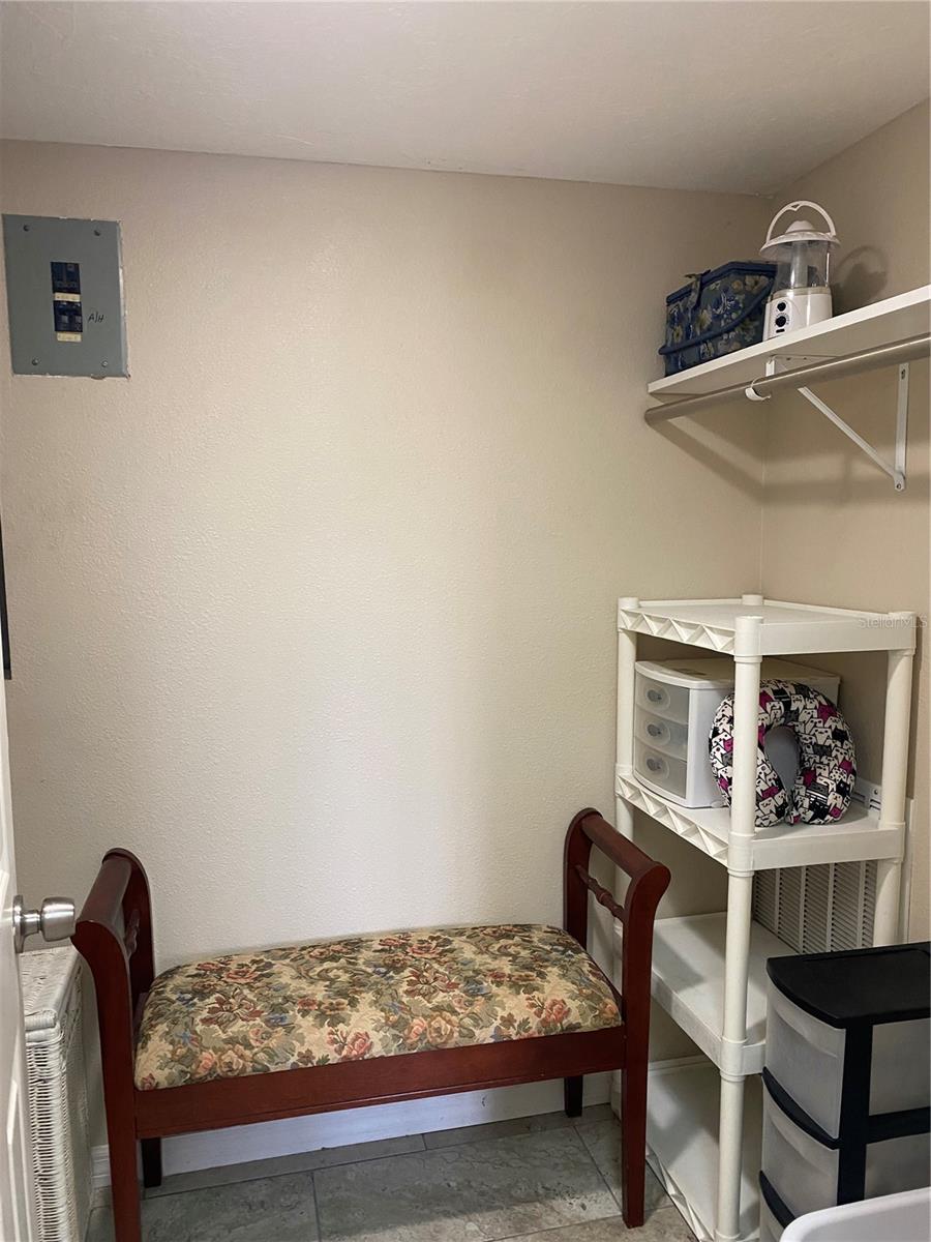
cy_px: 621
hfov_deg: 53.1
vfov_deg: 67.3
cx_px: 466
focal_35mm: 26
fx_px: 932
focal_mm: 4.25
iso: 250
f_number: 1.8
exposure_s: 1/60
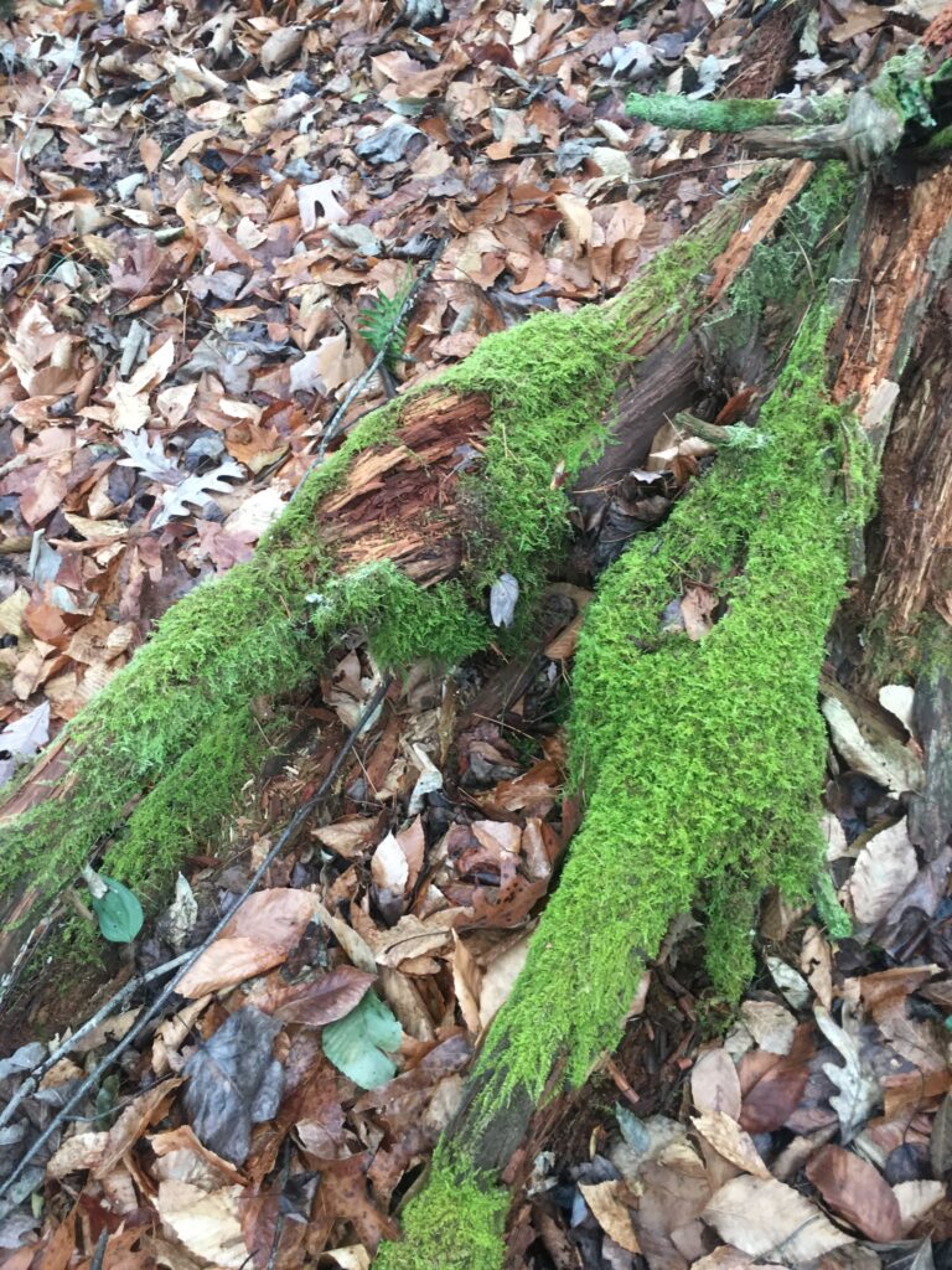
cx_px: 476
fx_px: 1063
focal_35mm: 29
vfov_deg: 61.7
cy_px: 635
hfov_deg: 48.2
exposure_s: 1/15
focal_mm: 4.15
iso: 40
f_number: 2.2
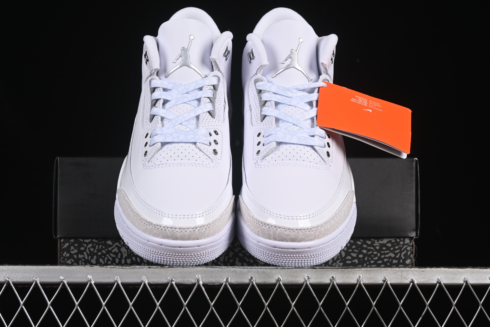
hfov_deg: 27.0
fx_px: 1021
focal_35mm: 75
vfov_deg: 18.2
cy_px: 164
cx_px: 245
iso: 160
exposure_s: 1/80
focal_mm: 50
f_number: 8
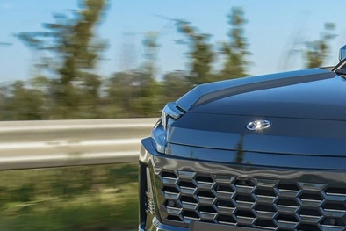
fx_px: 1346
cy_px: 158
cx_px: 452
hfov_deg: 14.1
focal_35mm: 140
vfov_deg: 9.8
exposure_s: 1/60
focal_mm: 30
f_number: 8
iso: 200
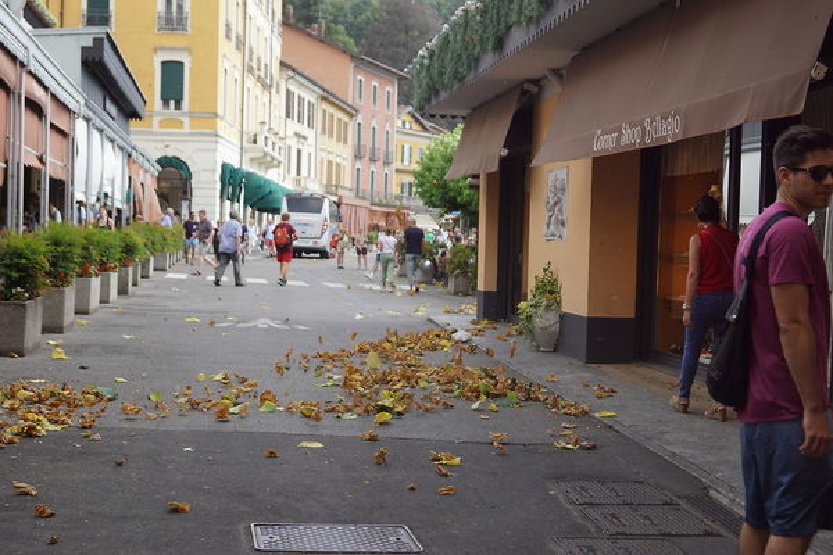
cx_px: 416
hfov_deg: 37.9
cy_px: 278
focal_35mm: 52
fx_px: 1215
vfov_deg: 25.8
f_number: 5
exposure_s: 1/160
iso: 160
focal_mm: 35
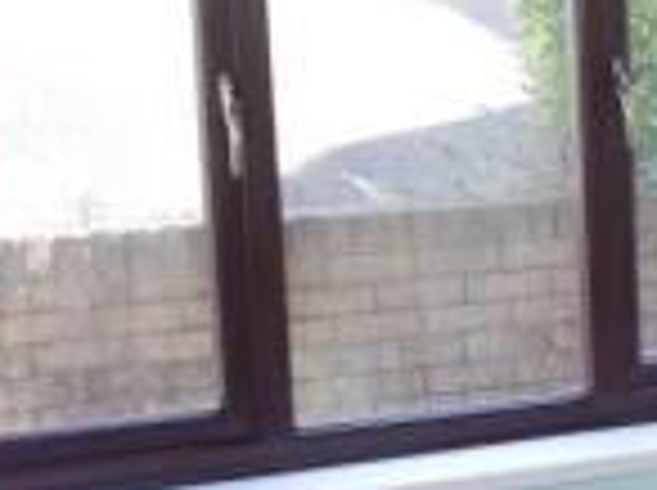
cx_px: 1184
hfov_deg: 15.2
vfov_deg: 13.2
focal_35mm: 112
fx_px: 2122
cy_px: 245
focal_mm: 14
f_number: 2.5
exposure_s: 1/60
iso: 200
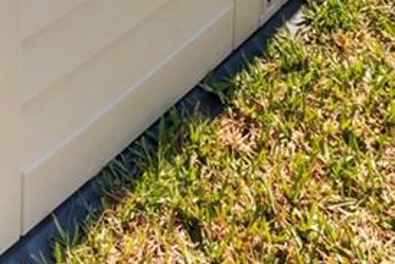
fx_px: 768
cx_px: -85
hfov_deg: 25.7
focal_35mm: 70
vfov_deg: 11.8
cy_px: -499
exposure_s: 1/125
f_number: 10
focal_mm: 8
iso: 110
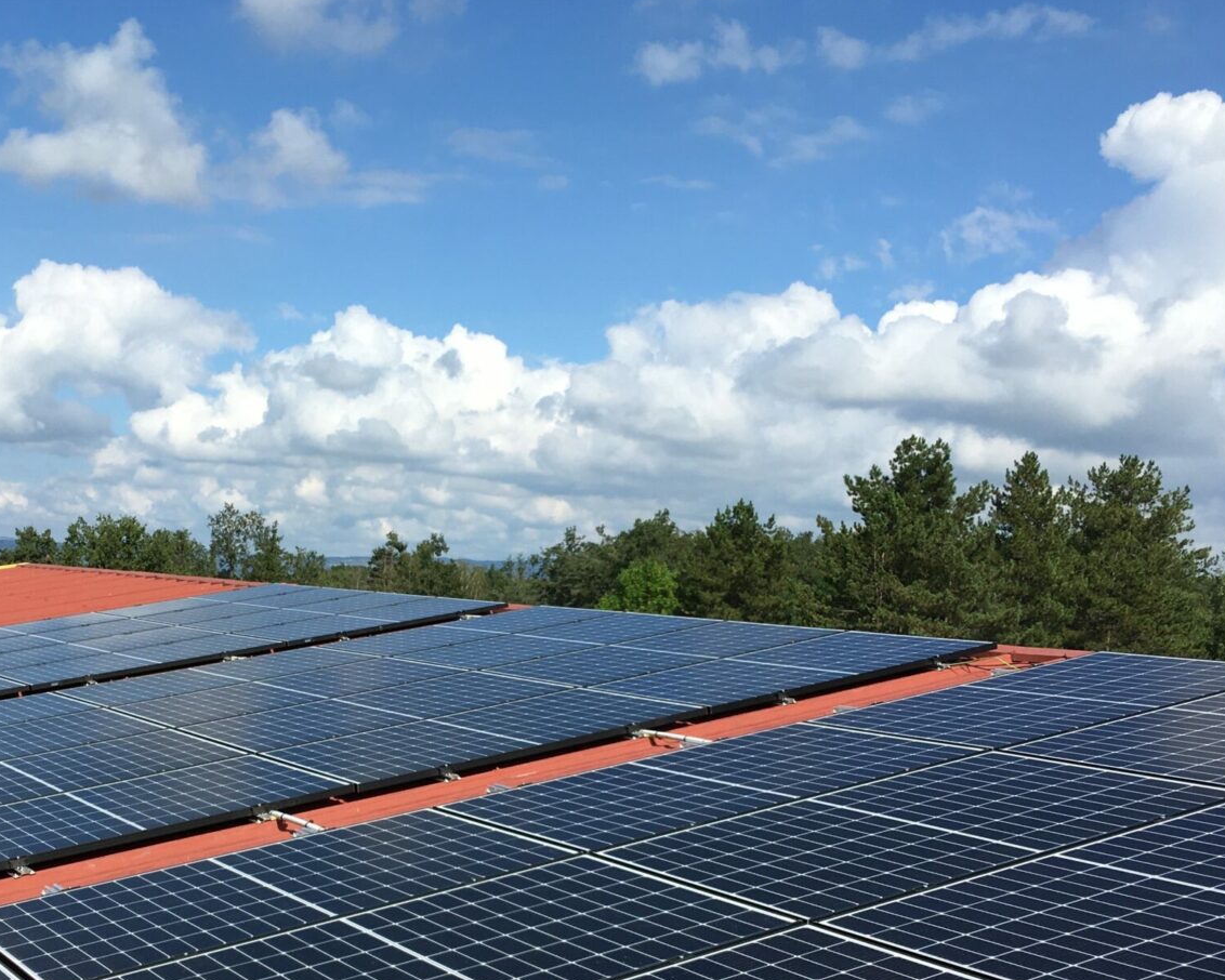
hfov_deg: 38.5
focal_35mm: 48
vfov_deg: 31.1
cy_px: 699
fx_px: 1741
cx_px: 444
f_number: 2.2
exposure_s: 1/1876
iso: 25
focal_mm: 4.15
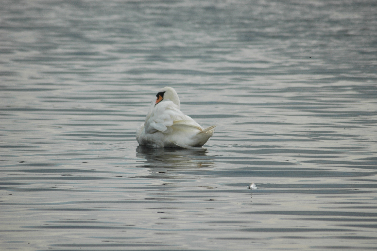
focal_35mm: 450
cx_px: 188
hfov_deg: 4.6
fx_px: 4707
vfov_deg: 3.0
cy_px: 126
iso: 400
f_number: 5.6
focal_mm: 300
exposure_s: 1/2000
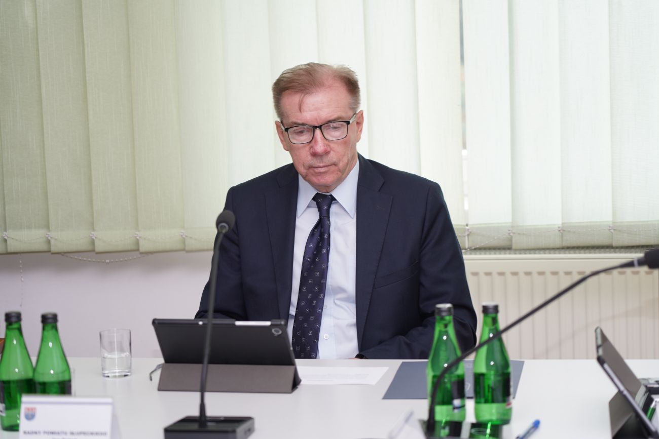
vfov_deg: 13.0
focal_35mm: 105
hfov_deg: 19.5
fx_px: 1922
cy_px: 220
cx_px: 330
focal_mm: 105
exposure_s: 1/100
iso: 200
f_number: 4
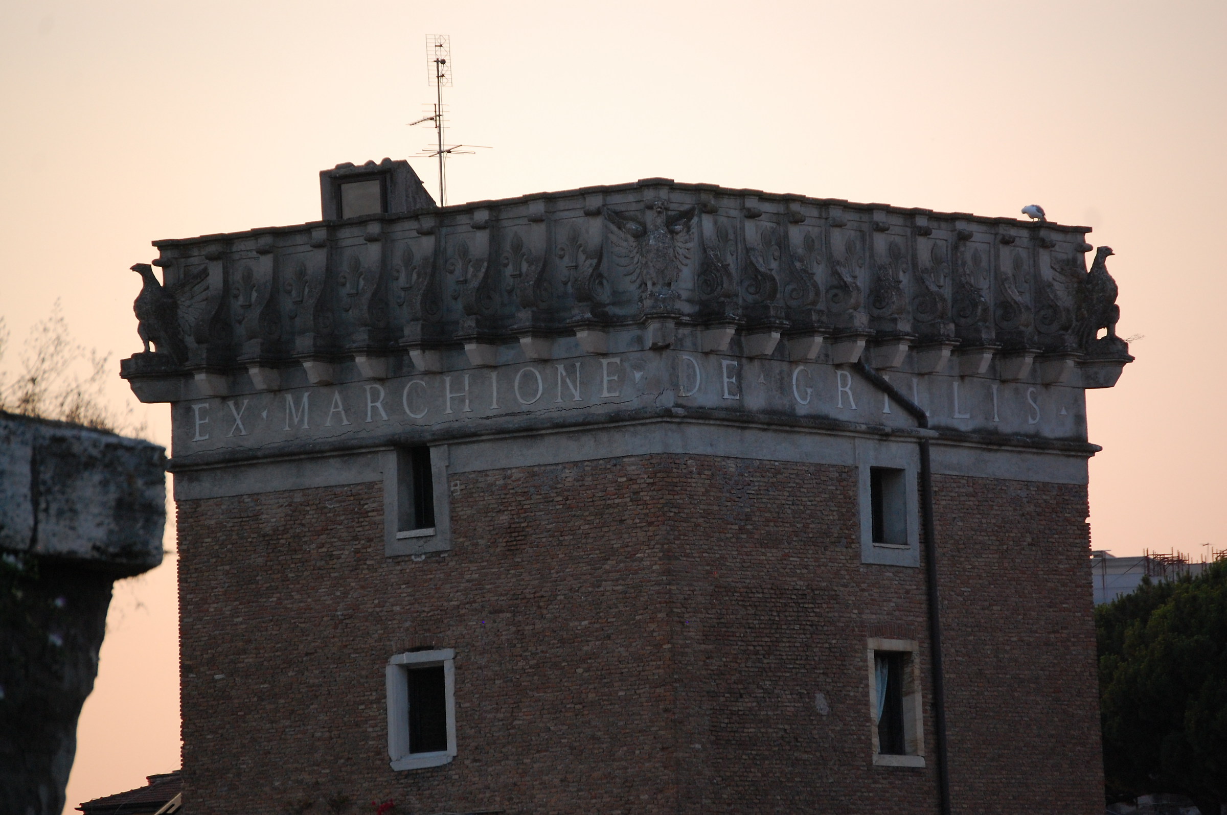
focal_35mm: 232
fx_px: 7916
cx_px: 614
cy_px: 408
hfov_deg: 8.9
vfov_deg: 5.9
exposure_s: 1/500
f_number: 5.6
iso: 800
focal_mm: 155
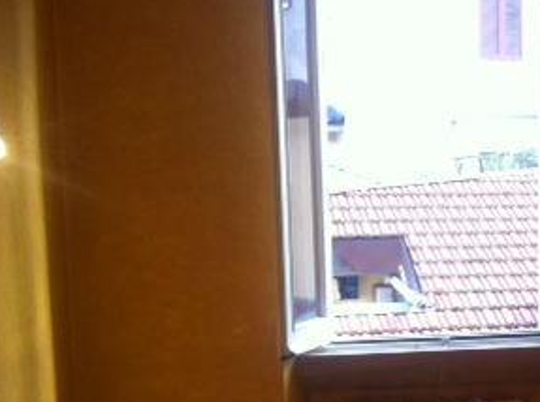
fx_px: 1214
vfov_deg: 18.7
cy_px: 319
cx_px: 502
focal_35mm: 78
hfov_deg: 24.3
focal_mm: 3.85
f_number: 2.8
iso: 80
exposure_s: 1/50
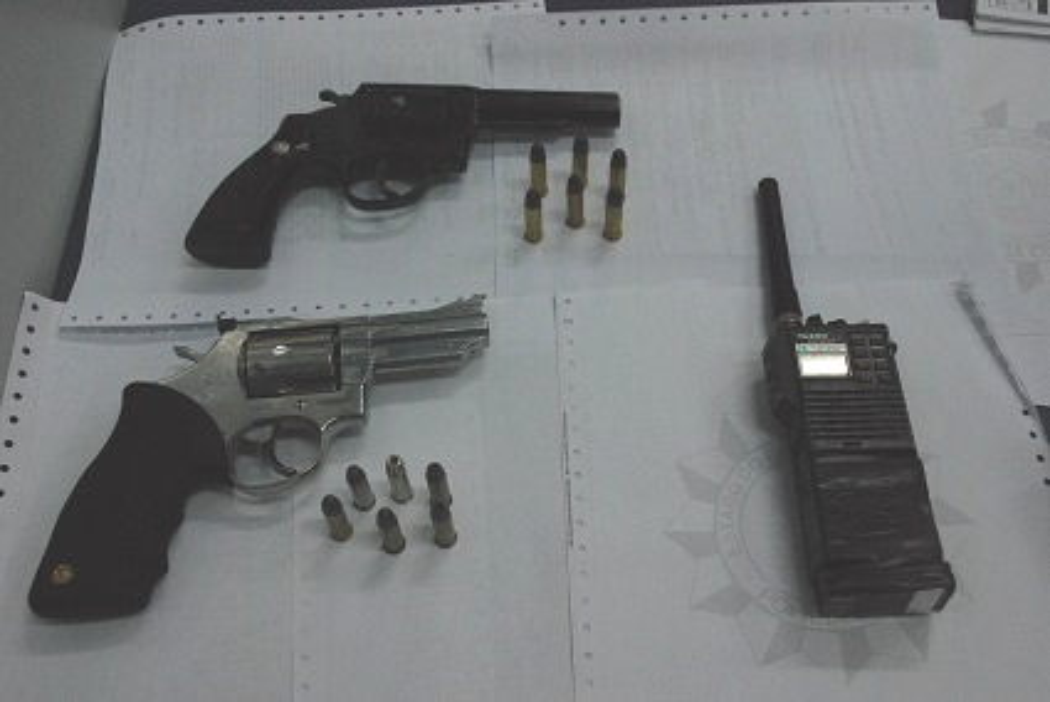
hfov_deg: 53.1
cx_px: 525
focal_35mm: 36
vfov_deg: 36.9
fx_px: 1051
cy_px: 351
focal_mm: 24
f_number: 5.6
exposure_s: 1/125
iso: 1600
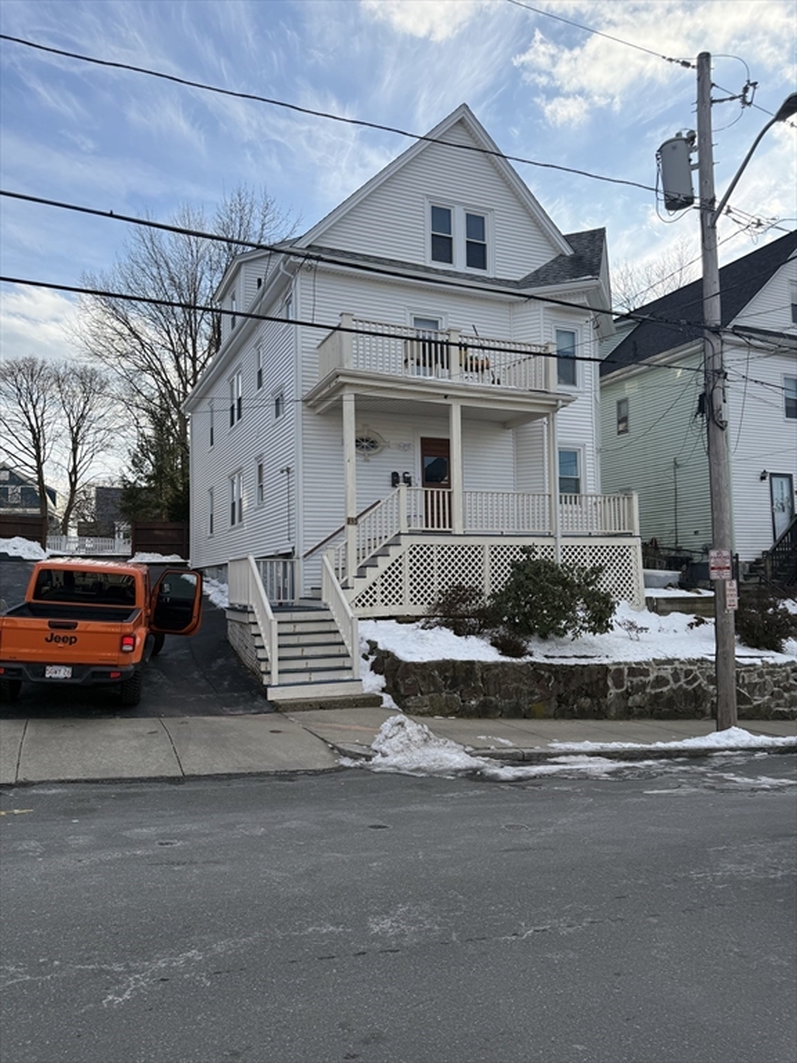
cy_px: 532
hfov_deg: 56.8
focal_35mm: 24
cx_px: 398
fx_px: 737
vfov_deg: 71.6
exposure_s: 1/4405
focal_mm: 6.76
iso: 125
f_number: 1.78
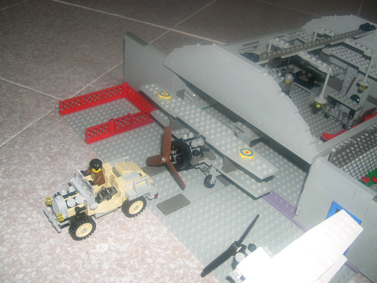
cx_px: 188
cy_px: 142
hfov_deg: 49.0
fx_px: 414
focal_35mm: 38
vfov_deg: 37.7
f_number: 2.8
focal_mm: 8
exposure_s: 1/60
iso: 100
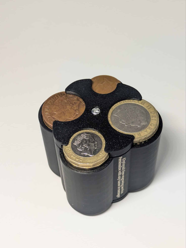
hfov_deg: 28.6
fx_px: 365
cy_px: 124
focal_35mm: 51
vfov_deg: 37.5
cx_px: 93
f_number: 1.89
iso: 116
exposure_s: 1/100
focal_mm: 5.43
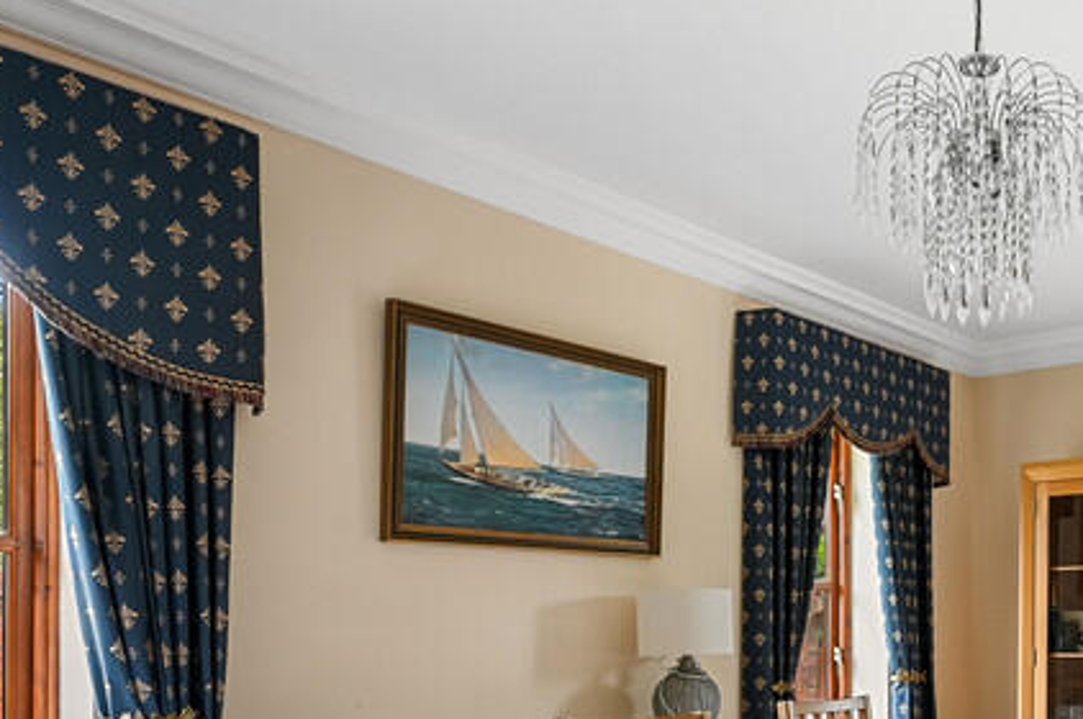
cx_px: 1009
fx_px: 1021
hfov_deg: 48.8
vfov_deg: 37.1
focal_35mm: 34
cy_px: 597
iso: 400
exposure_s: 1.6
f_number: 8
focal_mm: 14
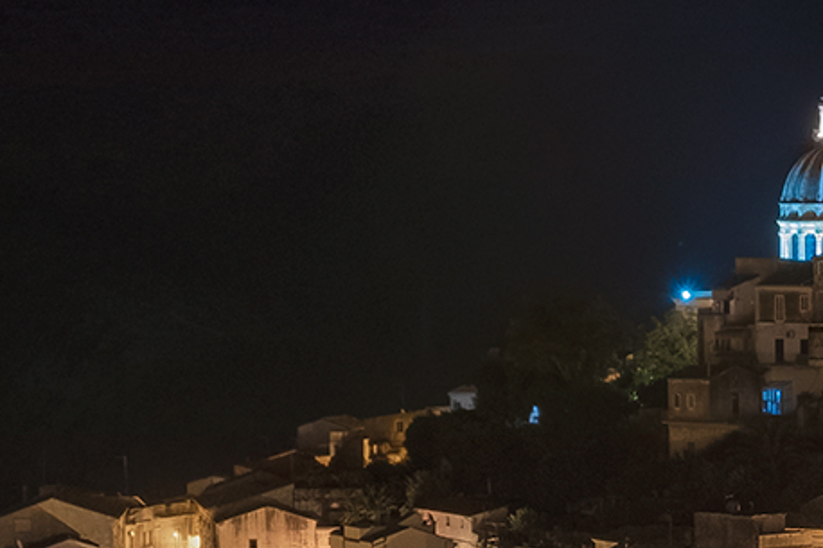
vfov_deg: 6.0
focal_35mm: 226
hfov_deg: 9.0
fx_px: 5164
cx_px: 1055
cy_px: 727
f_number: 9
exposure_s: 15
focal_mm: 30.2
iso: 160
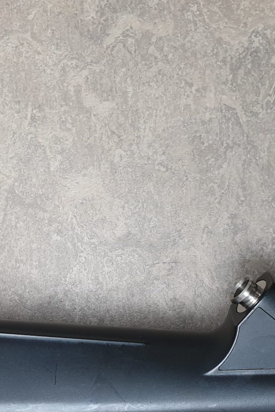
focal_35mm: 66
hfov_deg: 20.5
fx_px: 756
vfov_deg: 29.3
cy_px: 372
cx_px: 85
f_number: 2.4
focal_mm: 4.3
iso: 100
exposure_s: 1/50
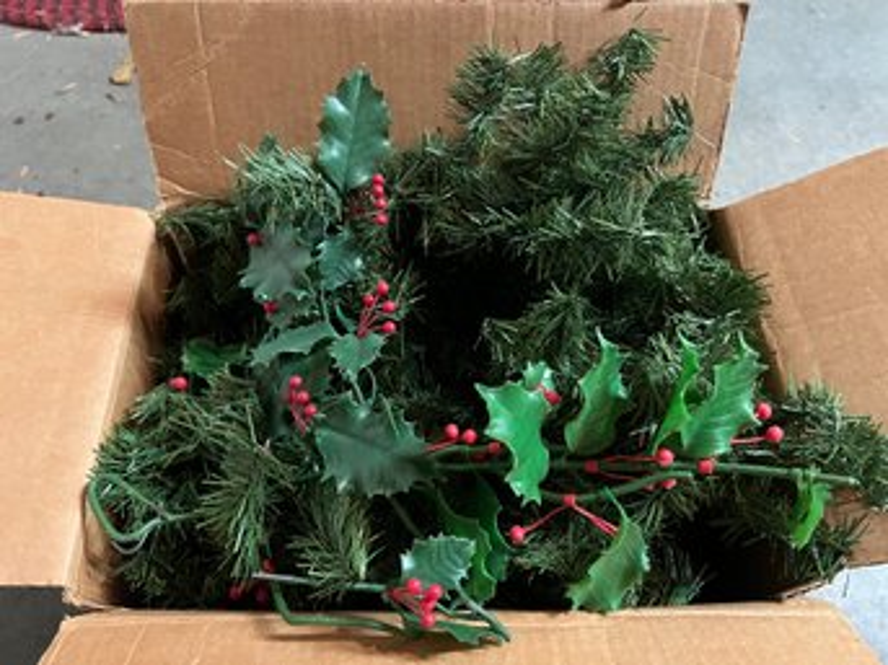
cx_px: 444
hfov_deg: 67.3
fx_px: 667
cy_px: 332
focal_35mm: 26
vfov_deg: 53.0
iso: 640
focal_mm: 5.7
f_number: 1.5
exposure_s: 1/30
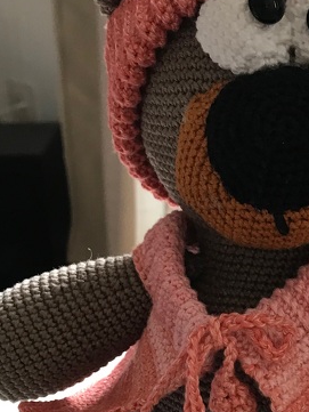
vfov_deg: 30.4
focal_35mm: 62
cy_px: 331
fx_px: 737
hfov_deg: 23.2
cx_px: 267
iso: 40
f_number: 1.8
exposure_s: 1/17
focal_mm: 3.99
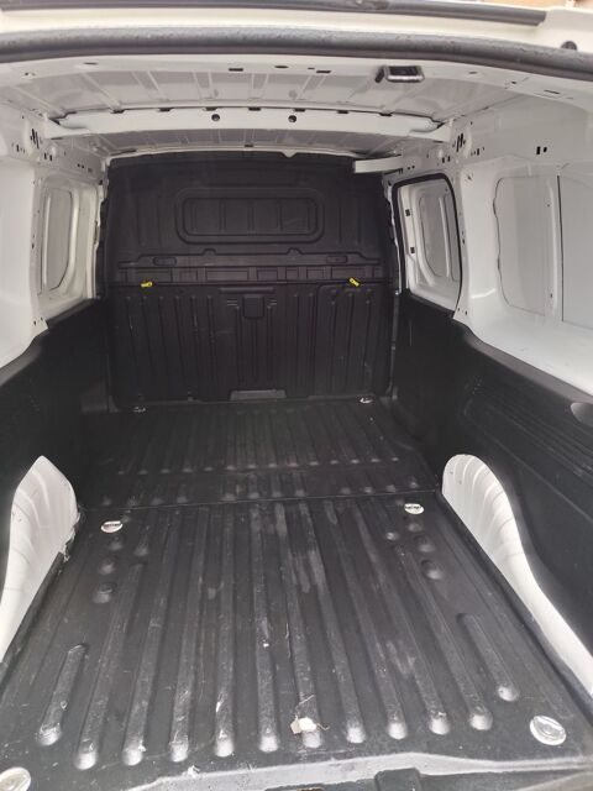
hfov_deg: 58.9
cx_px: 296
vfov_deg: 73.9
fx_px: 525
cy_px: 396
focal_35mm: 23
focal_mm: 6.19
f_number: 1.65
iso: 320
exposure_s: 1/50
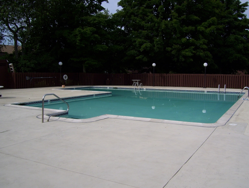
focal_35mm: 36
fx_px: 259
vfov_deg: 39.7
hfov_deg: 51.3
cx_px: 124
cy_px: 94
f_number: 4.8
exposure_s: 1/800
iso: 80
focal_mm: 6
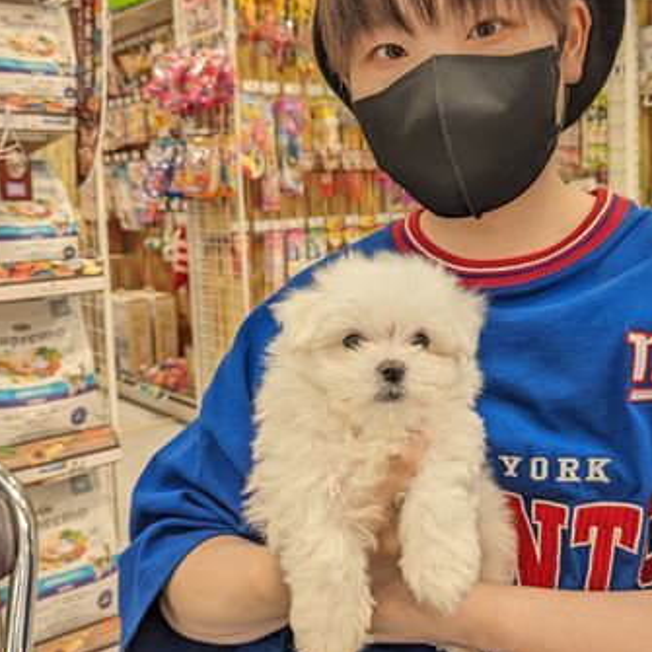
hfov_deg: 43.3
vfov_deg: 43.7
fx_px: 810
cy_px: 278
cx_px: 428
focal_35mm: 38
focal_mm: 6.81
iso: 51
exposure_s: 1/40
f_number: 1.85
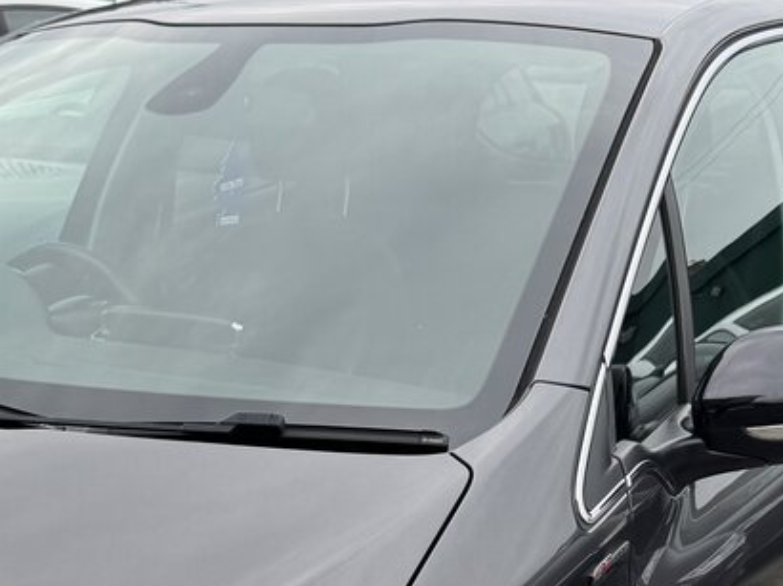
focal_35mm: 75
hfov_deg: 25.4
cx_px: 122
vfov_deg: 18.3
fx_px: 1695
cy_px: 762
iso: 80
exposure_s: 1/938
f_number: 1.78
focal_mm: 6.76
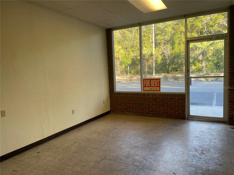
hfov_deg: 67.3
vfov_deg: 53.1
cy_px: 88
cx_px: 117
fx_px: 176
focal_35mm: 26
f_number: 1.6
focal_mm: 4.2
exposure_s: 1/120
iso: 64
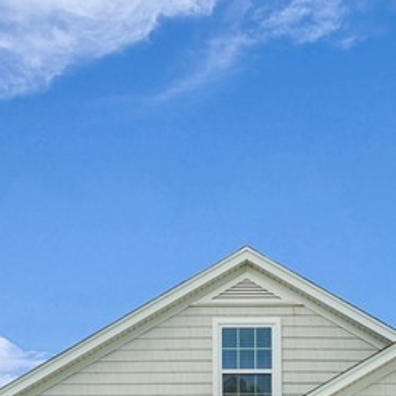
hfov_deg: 28.6
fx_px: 777
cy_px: 547
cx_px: 201
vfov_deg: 24.1
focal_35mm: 60
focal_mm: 16
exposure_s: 1/250
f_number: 9
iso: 320
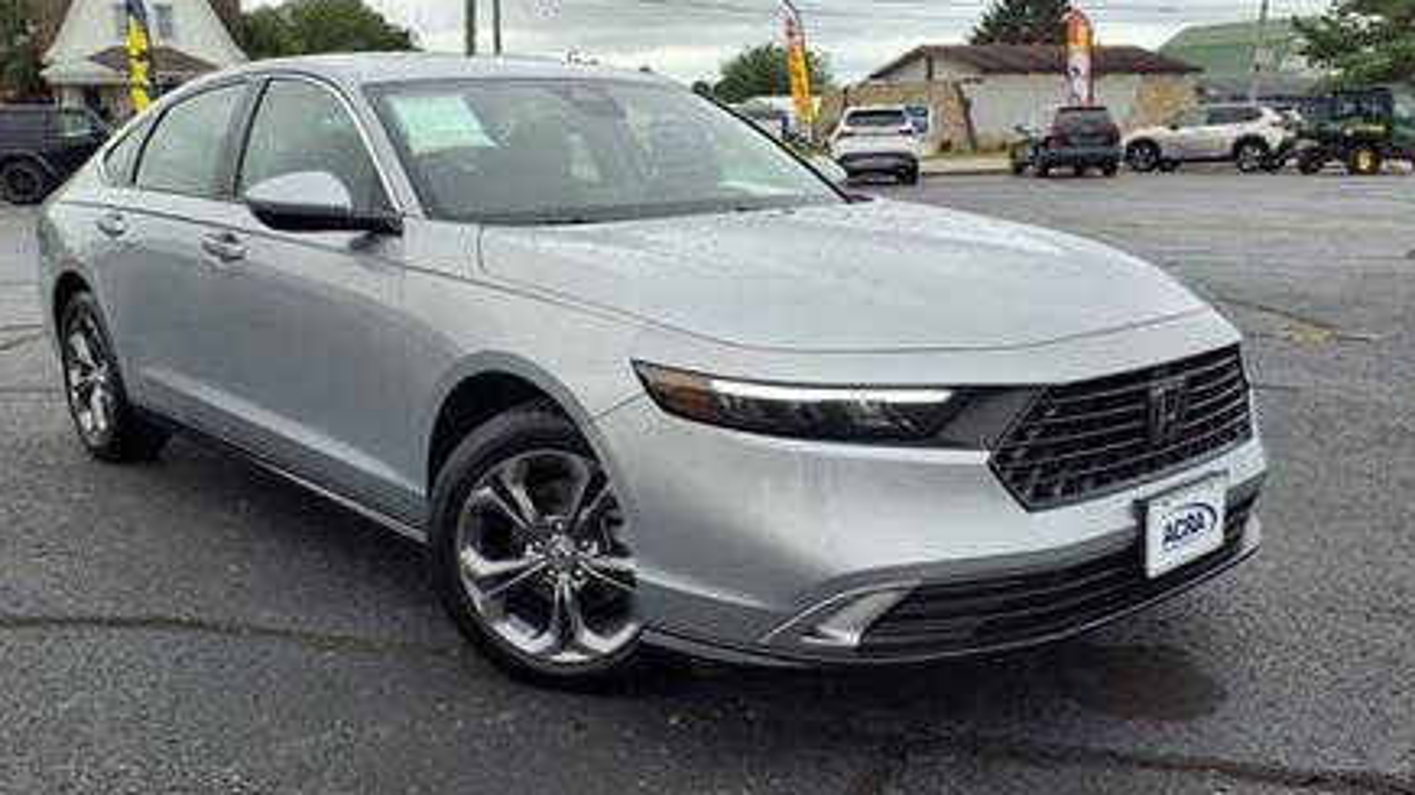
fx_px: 1275
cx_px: 704
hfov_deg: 58.0
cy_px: 399
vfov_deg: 34.6
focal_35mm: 34
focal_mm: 3.58
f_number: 1.9
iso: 40
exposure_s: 1/435
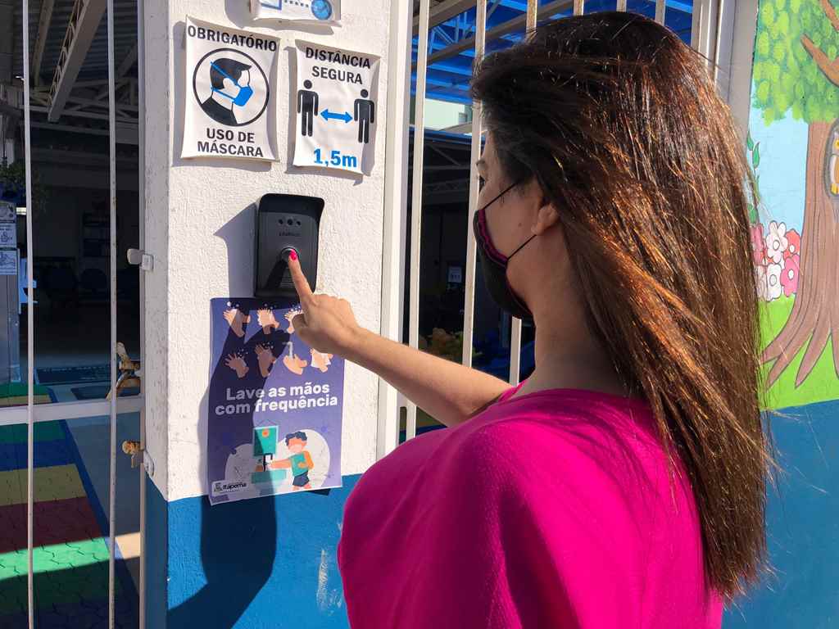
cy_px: 314
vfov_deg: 49.7
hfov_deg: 63.4
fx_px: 679
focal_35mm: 28
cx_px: 420
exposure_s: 1/2667
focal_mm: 3.99
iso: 25
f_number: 1.8
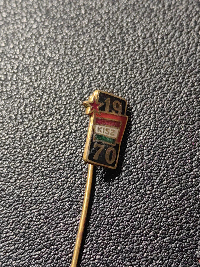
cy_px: 134
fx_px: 532
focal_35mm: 69
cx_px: 100
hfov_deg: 21.3
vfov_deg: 28.2
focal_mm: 5.75
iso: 100
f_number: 2
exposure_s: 1/76.6
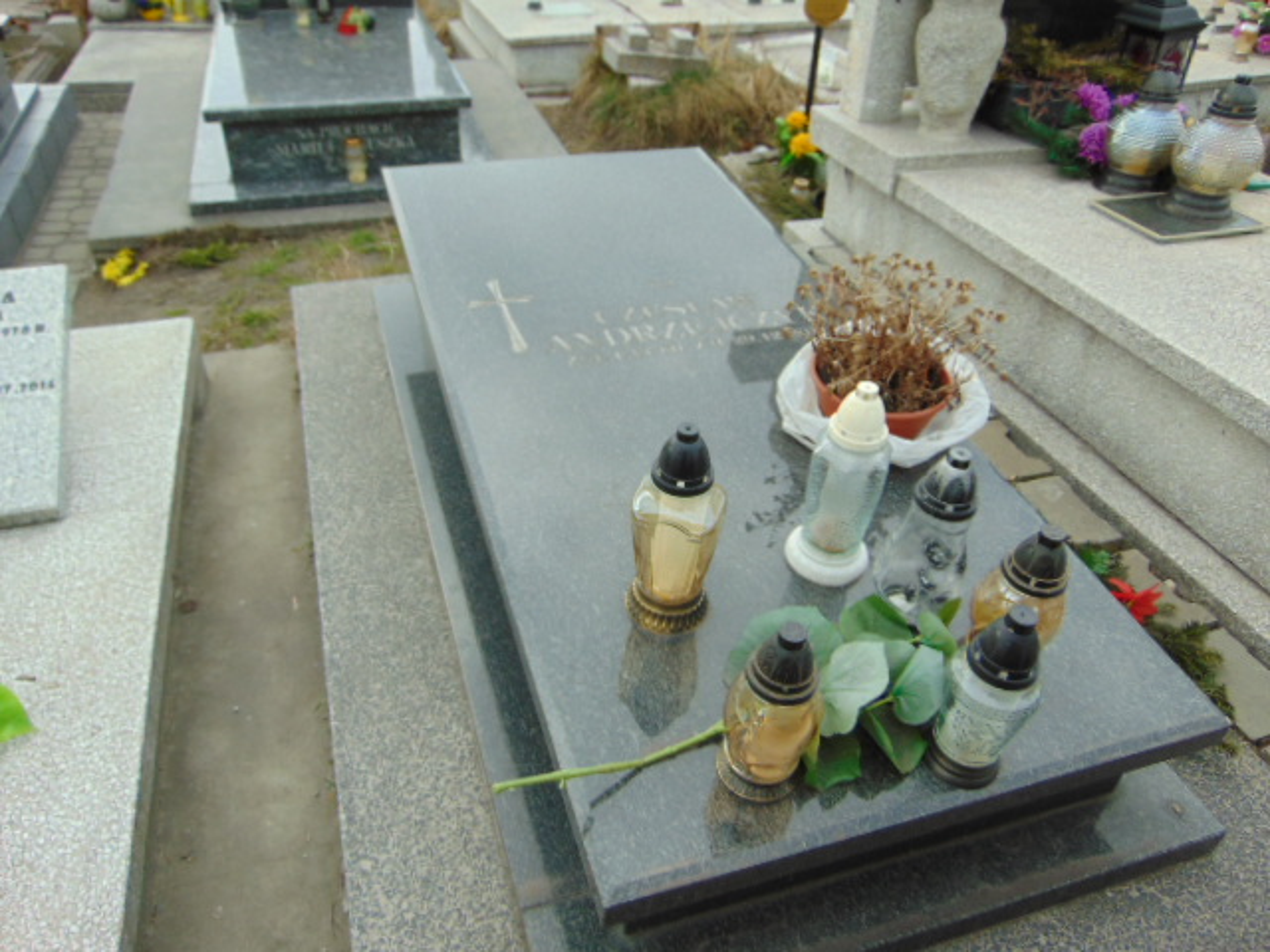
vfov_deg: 51.4
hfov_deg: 65.3
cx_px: 635
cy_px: 476
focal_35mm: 27
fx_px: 991
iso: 80
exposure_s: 1/400
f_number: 3
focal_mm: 4.9
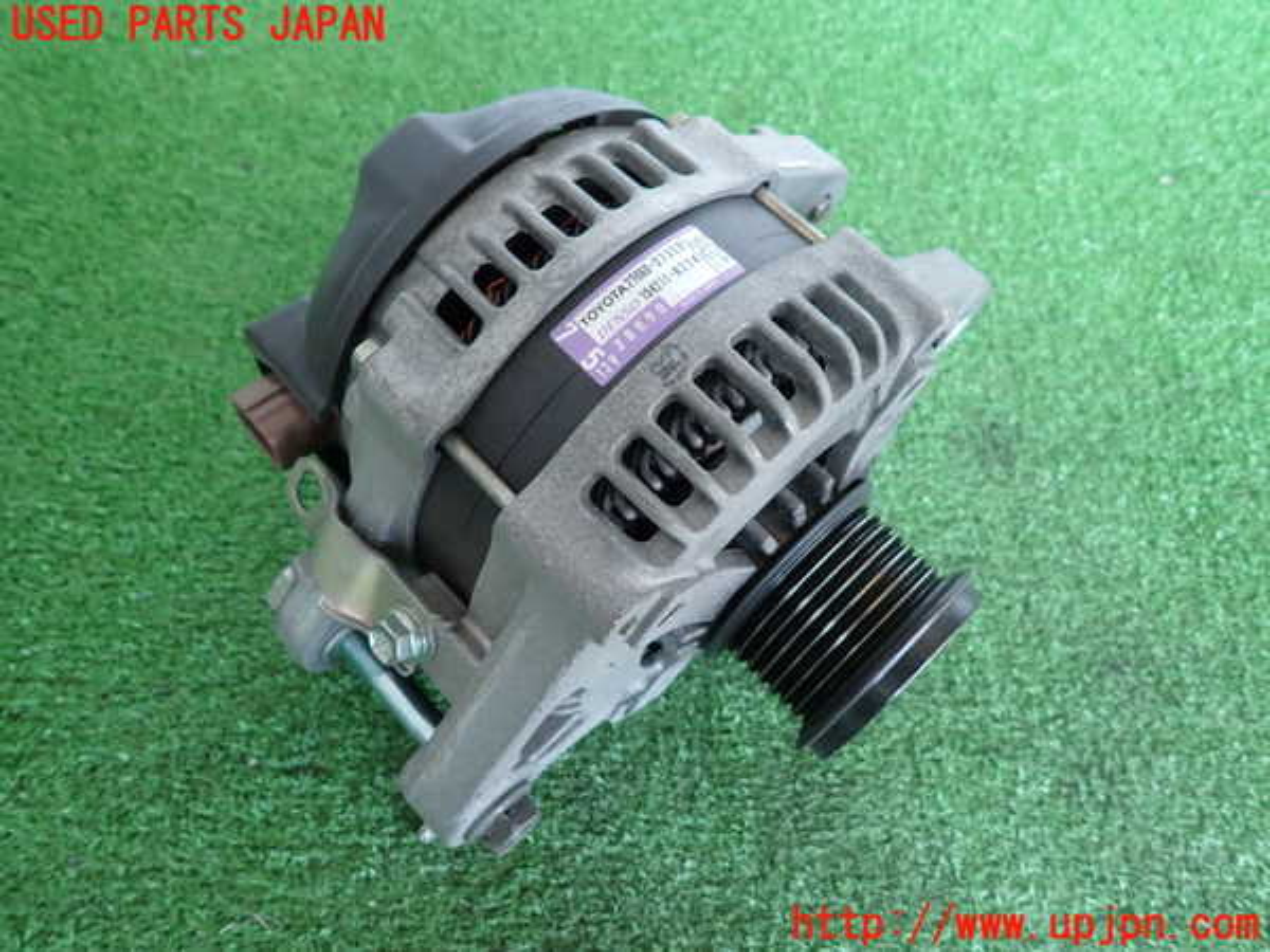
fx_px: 917
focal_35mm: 25
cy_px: 476
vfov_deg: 54.9
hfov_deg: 69.4
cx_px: 635
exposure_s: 1/60
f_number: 2
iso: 200
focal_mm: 4.5
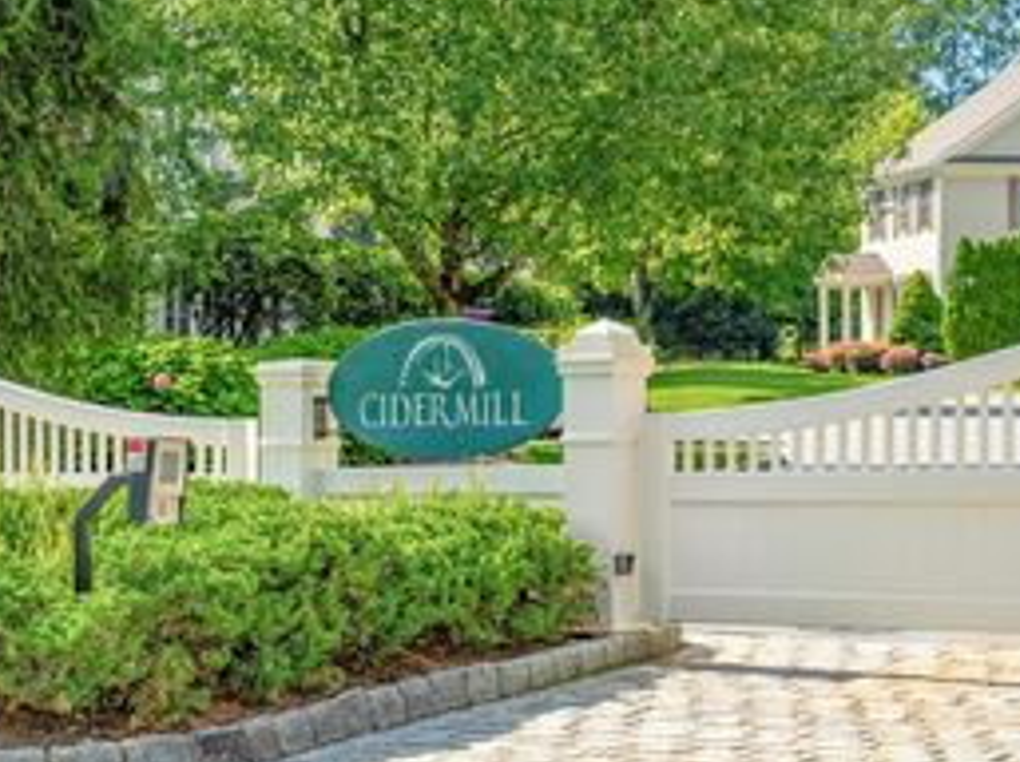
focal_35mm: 103
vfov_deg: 14.3
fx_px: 3031
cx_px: 615
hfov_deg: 19.1
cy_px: 439
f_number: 5
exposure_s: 1/2000
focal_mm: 55
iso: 250
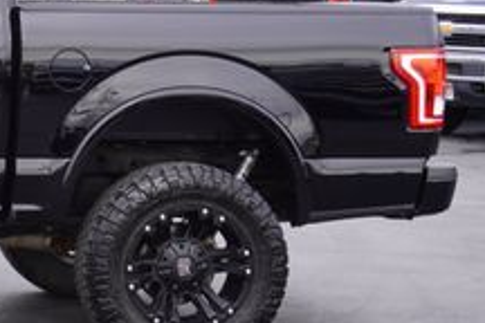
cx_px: -231
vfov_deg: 9.1
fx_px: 2034
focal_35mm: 151
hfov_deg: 12.9
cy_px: 179
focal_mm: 34
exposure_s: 1/80
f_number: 7.1
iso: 100
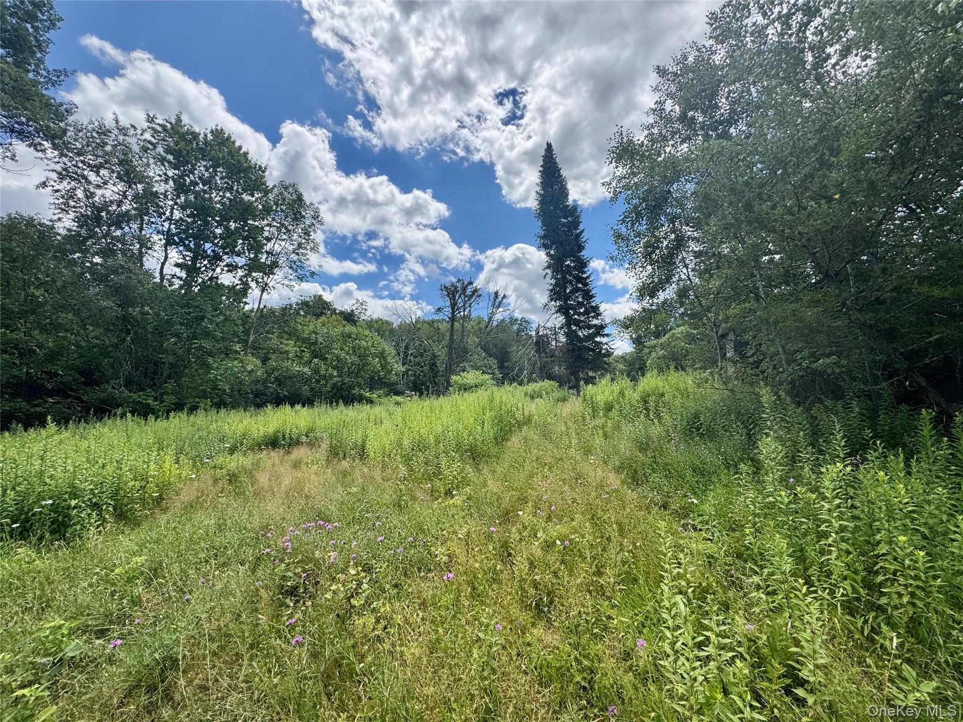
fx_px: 389
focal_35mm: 14
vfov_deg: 85.7
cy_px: 361
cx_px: 482
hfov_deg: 102.1
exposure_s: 1/1637
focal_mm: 2.22
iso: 40
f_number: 2.2
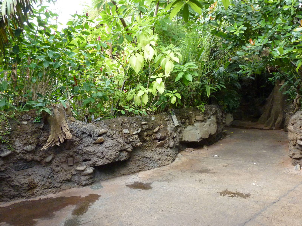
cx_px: 151
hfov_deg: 61.7
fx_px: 253
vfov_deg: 48.2
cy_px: 113
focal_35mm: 29
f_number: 3.4
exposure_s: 1/125
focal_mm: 4.7
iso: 400
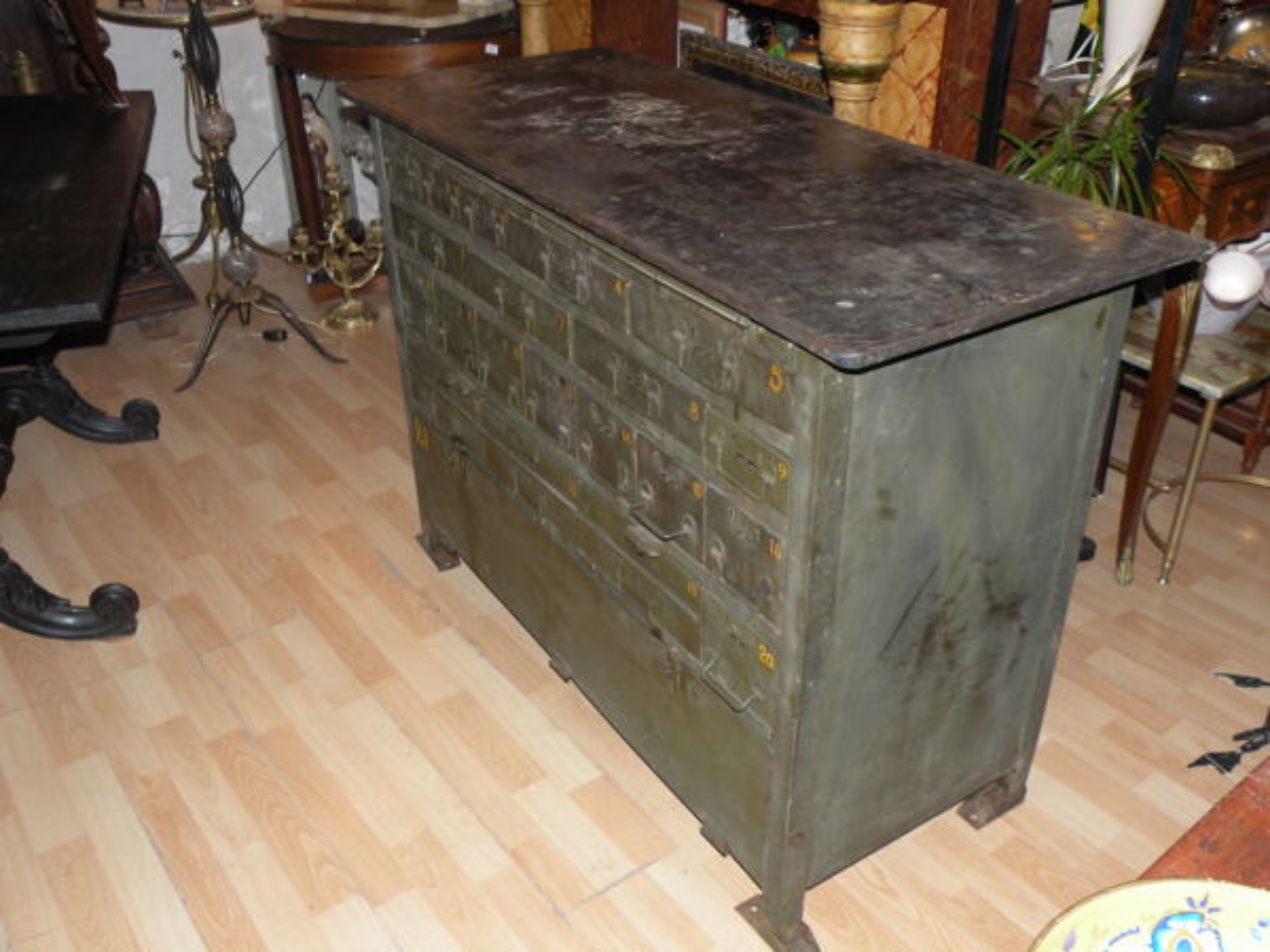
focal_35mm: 33
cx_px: 635
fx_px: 1211
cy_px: 476
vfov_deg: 42.9
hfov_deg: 55.4
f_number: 3.2
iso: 86
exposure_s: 1/60
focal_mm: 5.8
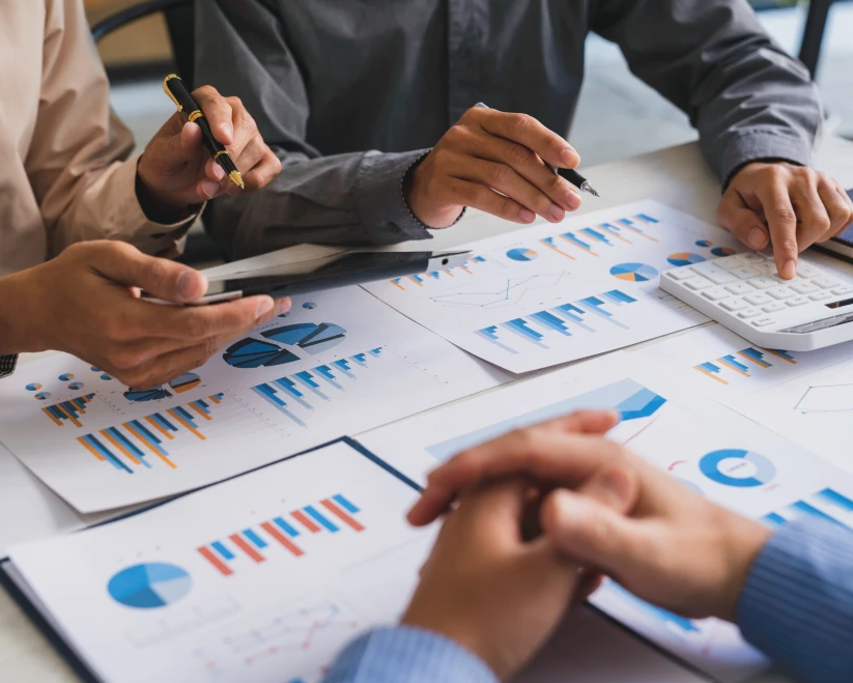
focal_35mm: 57
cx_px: 421
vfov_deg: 26.7
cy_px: 343
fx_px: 1440
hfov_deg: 33.0
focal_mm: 50
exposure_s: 1/125
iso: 200
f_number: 3.5
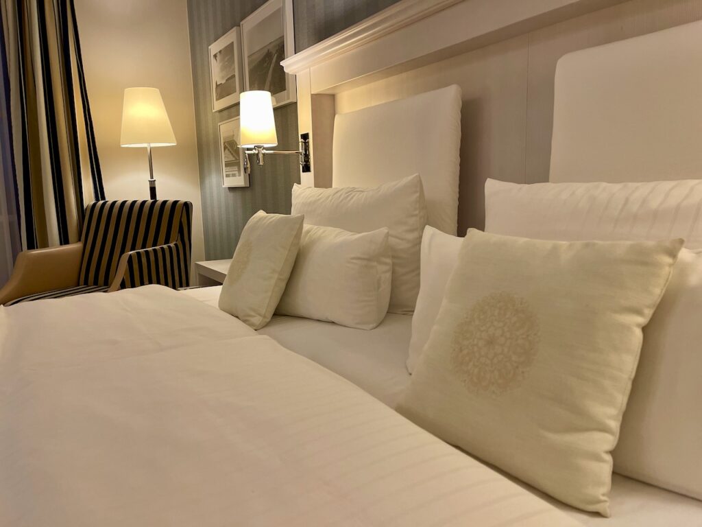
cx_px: 351
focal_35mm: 26
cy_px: 264
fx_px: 527
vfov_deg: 53.1
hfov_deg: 67.3
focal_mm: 5.1
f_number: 1.6
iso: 160
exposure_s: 1/50
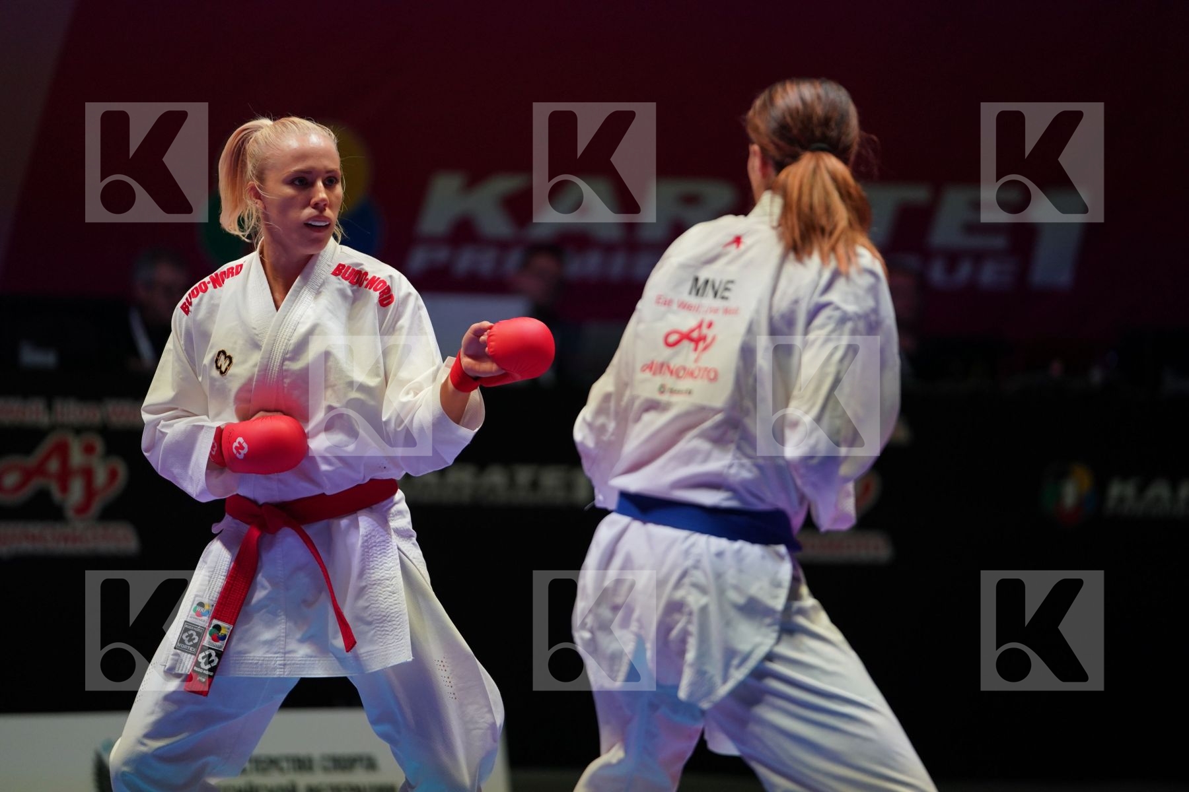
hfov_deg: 10.3
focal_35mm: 200
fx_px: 6605
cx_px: 594
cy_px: 396
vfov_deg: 6.9
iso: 1250
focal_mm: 200
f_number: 2.8
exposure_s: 1/1000
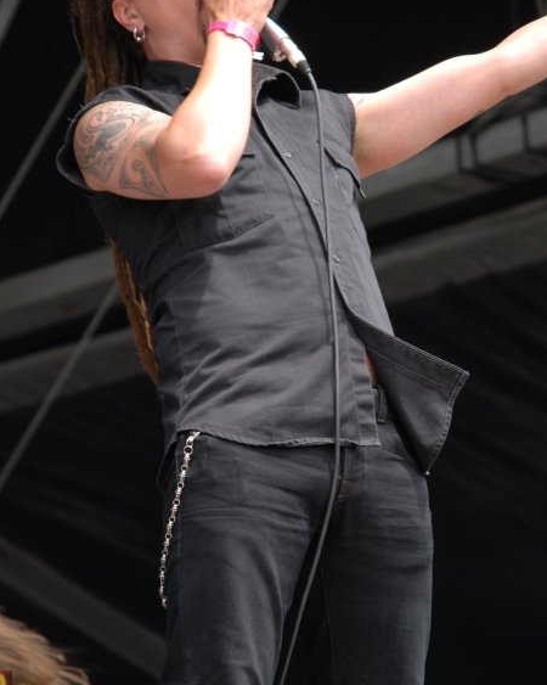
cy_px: 251
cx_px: 284
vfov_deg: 7.4
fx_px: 5298
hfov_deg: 5.9
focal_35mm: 262
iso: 200
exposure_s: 1/160
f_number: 5.6
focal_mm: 135
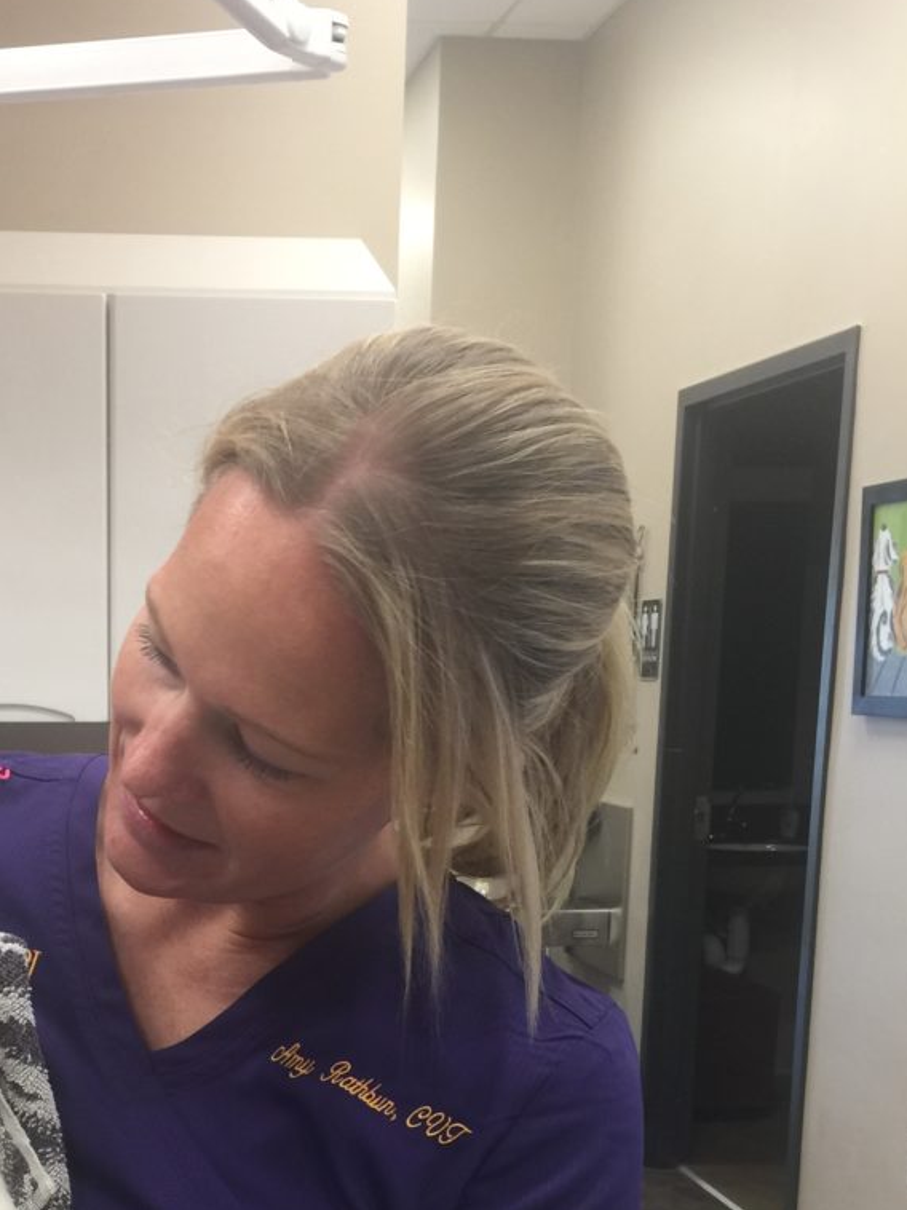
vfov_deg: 36.7
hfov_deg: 28.3
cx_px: 142
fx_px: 1748
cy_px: 995
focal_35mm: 50
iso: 32
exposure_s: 1/15
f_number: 2.2
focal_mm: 4.15
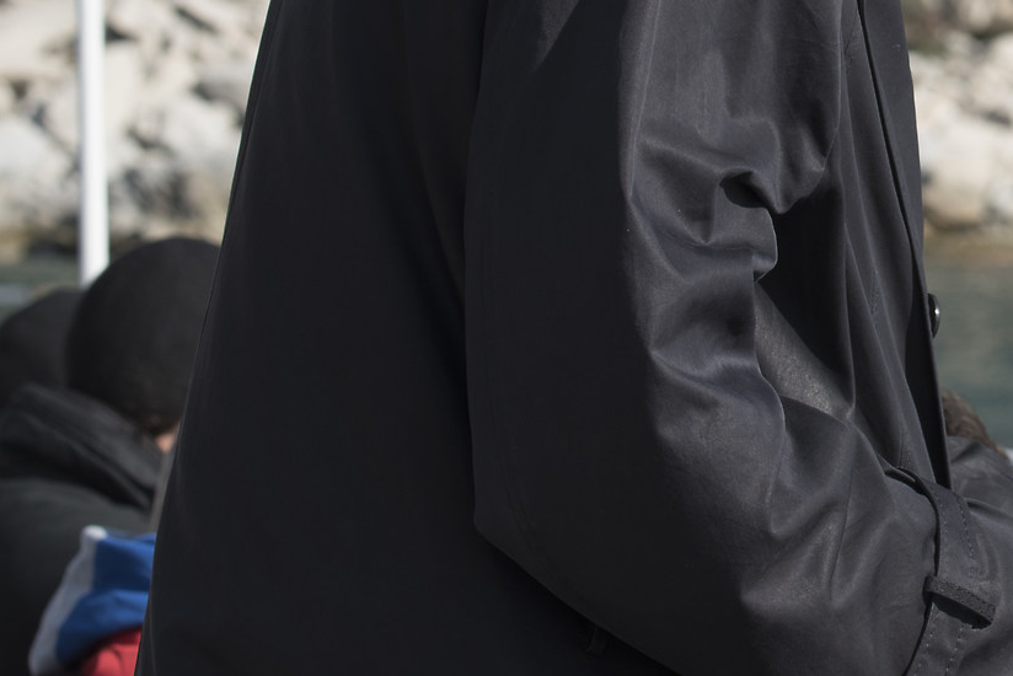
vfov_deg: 4.6
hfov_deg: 6.9
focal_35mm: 297
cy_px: -124
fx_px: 8360
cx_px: 1077
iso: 100
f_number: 10
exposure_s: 1/200
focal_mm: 102
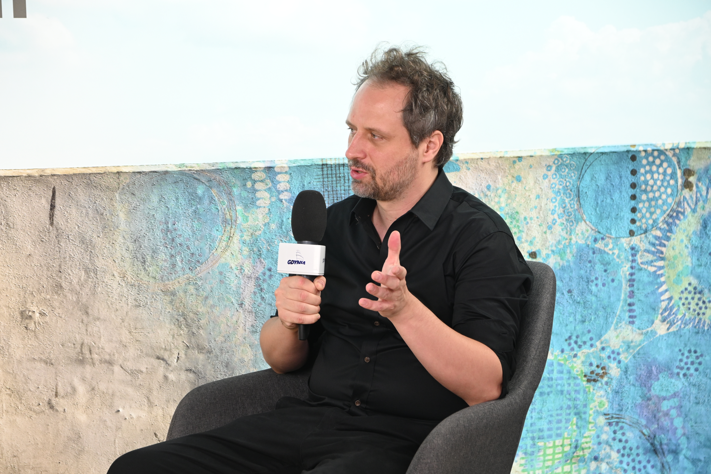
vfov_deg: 13.0
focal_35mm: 105
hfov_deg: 19.5
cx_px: 356
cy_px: 237
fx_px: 2074
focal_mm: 70
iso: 800
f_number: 4
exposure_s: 1/160
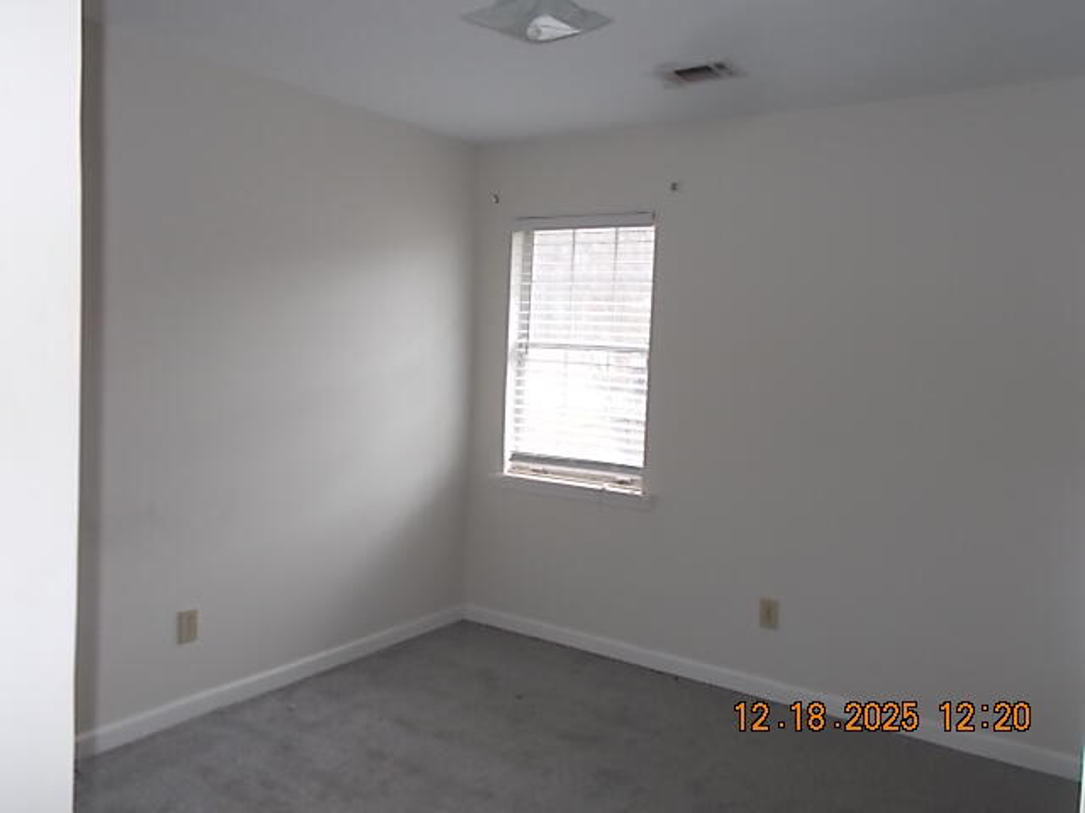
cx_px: 542
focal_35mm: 30
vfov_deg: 46.8
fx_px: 940
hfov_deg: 60.0
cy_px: 406
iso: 125
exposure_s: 1/25
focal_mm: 5.3
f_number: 3.4
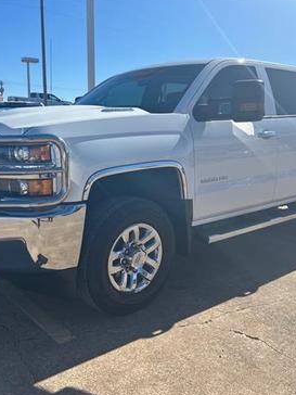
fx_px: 410
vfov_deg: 51.4
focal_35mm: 36
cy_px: 198
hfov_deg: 39.6
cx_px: 138
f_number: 1.5
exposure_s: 1/4831
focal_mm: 5.7
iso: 50
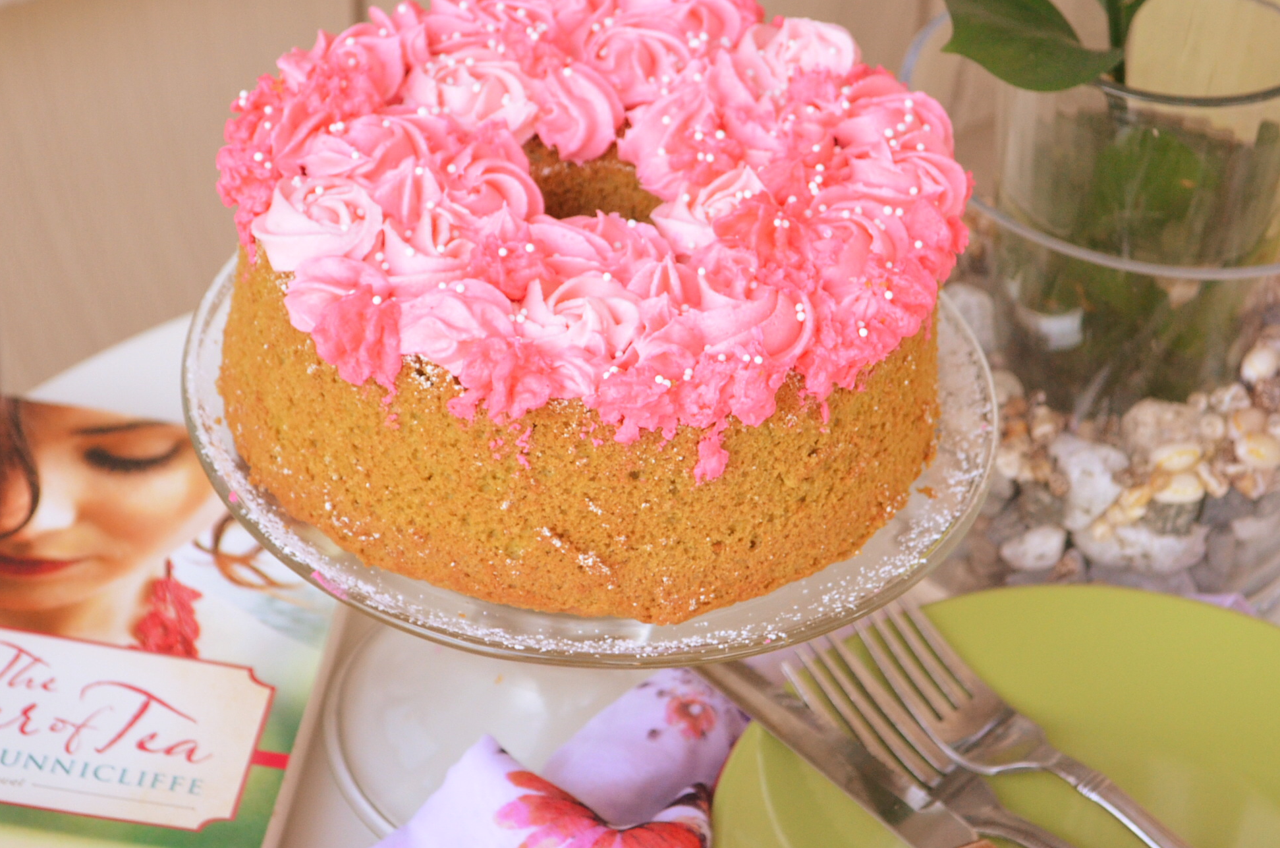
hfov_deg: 19.6
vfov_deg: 13.0
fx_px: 3713
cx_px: 634
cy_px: 434
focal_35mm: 105
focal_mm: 55
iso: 1400
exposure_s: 1/60
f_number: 5.6
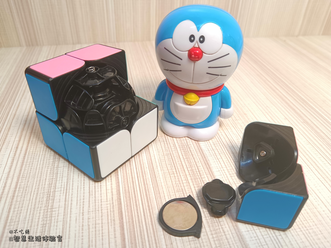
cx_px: 166
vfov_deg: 51.4
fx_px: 258
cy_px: 124
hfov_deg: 65.3
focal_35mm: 27
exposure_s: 1/50
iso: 154
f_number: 1.9
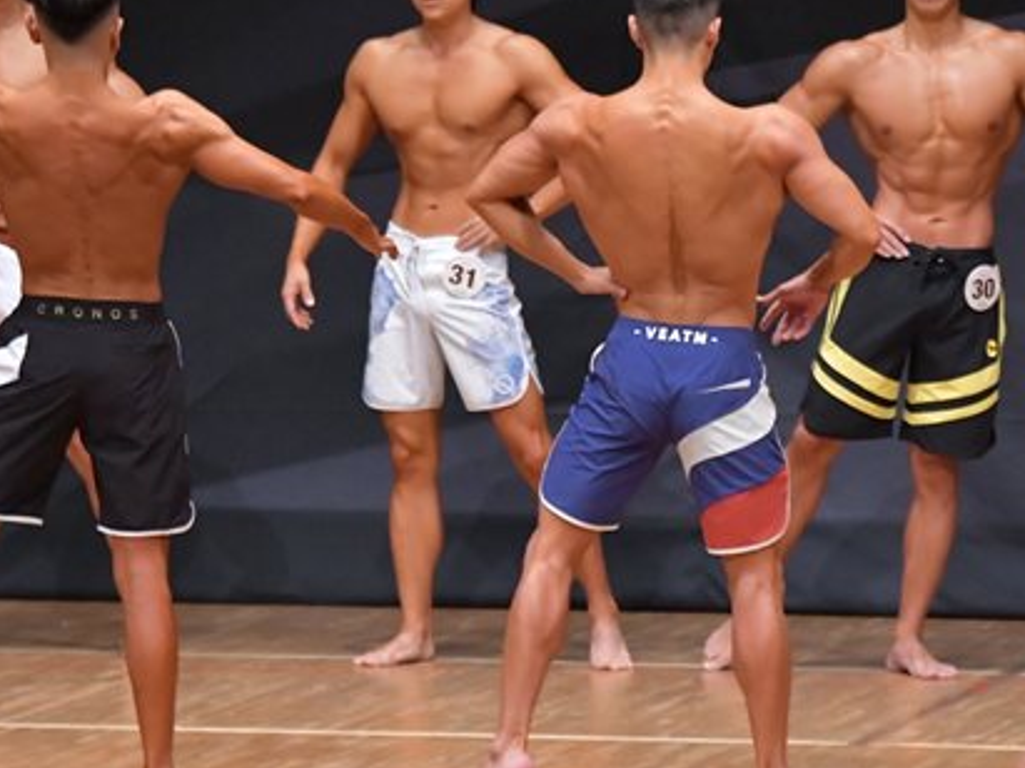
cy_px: 379
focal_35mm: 393
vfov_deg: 3.8
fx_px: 11634
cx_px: 677
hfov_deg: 5.0
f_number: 5.6
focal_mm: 145
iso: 6400
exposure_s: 1/400
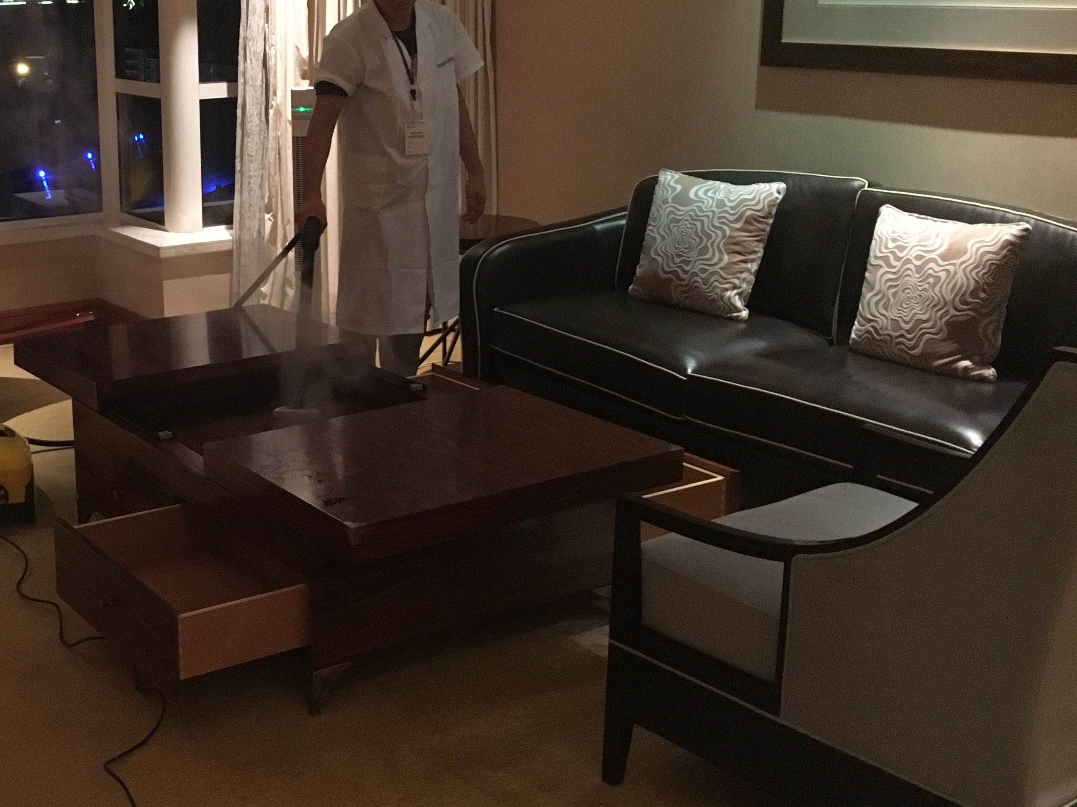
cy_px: 308
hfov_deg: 39.8
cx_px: 233
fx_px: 1431
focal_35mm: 46
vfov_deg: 31.4
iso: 320
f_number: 2.2
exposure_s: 1/17
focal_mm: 4.15
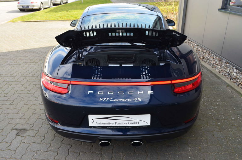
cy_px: 80
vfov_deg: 43.4
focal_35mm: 30
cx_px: 121
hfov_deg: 62.1
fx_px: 201
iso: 280
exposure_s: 1/60
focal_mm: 20
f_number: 10
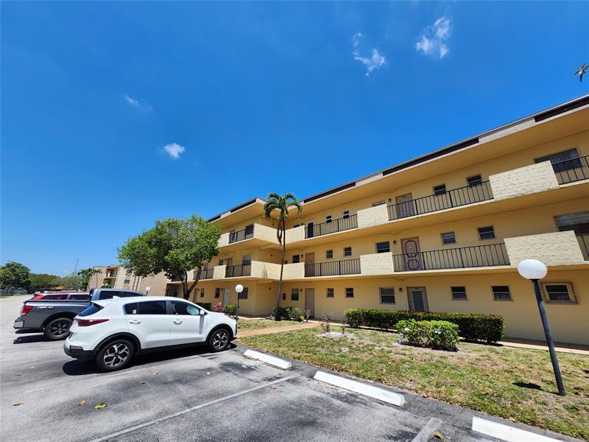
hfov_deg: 106.2
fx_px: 221
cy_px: 221
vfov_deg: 89.9
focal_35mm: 13
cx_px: 294
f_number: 2.2
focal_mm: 1.74
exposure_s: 1/1614
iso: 40
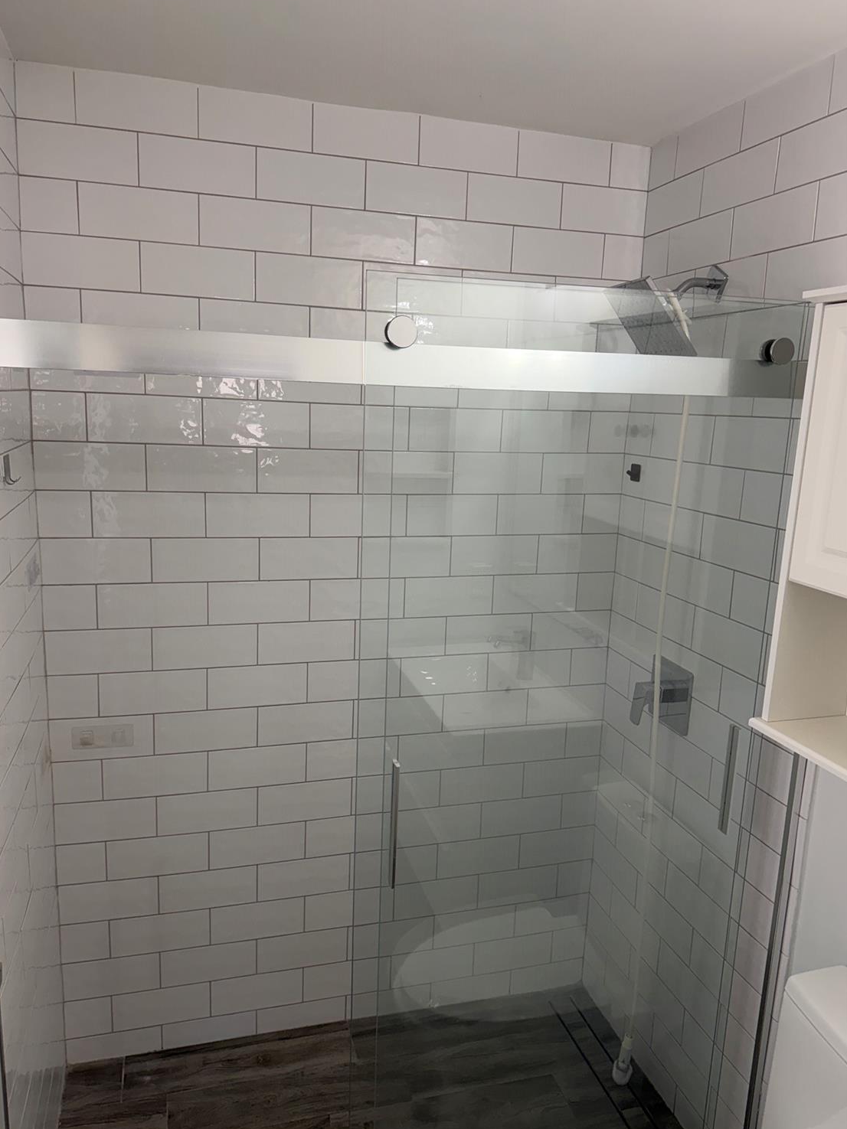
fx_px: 816
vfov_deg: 69.4
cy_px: 563
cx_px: 410
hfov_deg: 54.9
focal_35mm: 25
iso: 125
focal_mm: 6.76
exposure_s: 1/120
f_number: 1.78
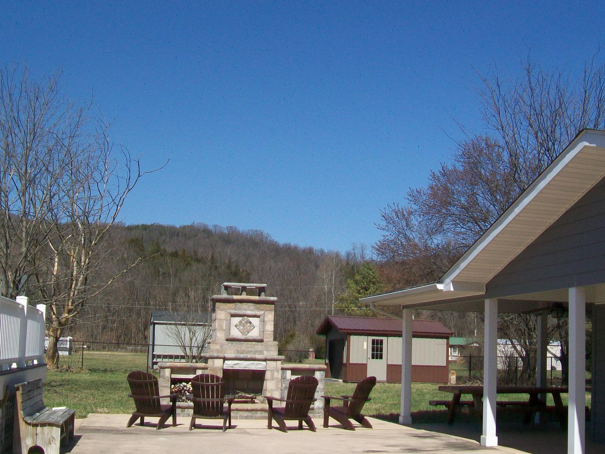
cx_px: 292
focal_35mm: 42
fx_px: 734
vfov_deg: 34.2
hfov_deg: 44.8
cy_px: 279
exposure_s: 1/500
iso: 64
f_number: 4.9
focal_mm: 6.1
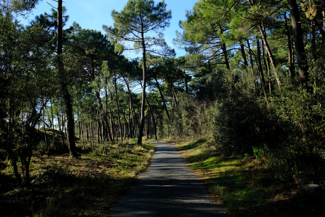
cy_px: 108
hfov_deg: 47.4
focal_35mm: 41
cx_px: 162
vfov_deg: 32.6
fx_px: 370
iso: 320
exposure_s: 1/250
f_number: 8
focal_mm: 27.1
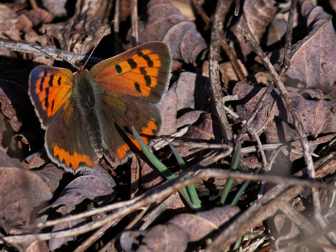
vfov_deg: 1.3
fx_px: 11028
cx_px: 100
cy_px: 122
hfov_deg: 1.7
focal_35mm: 1136
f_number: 8
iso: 100
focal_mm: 400
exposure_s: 1/160
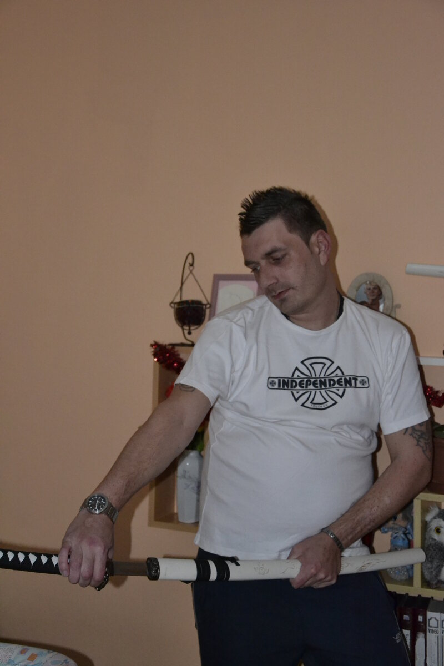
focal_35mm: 52
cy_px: 333
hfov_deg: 25.8
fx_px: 971
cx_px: 222
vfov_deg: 37.9
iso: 3200
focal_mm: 35
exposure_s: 1/60
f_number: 4.5
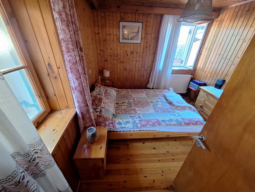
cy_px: 96
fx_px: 96
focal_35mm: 13
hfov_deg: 106.2
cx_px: 128
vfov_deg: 89.9
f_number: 2.2
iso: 200
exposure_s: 1/25
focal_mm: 1.74
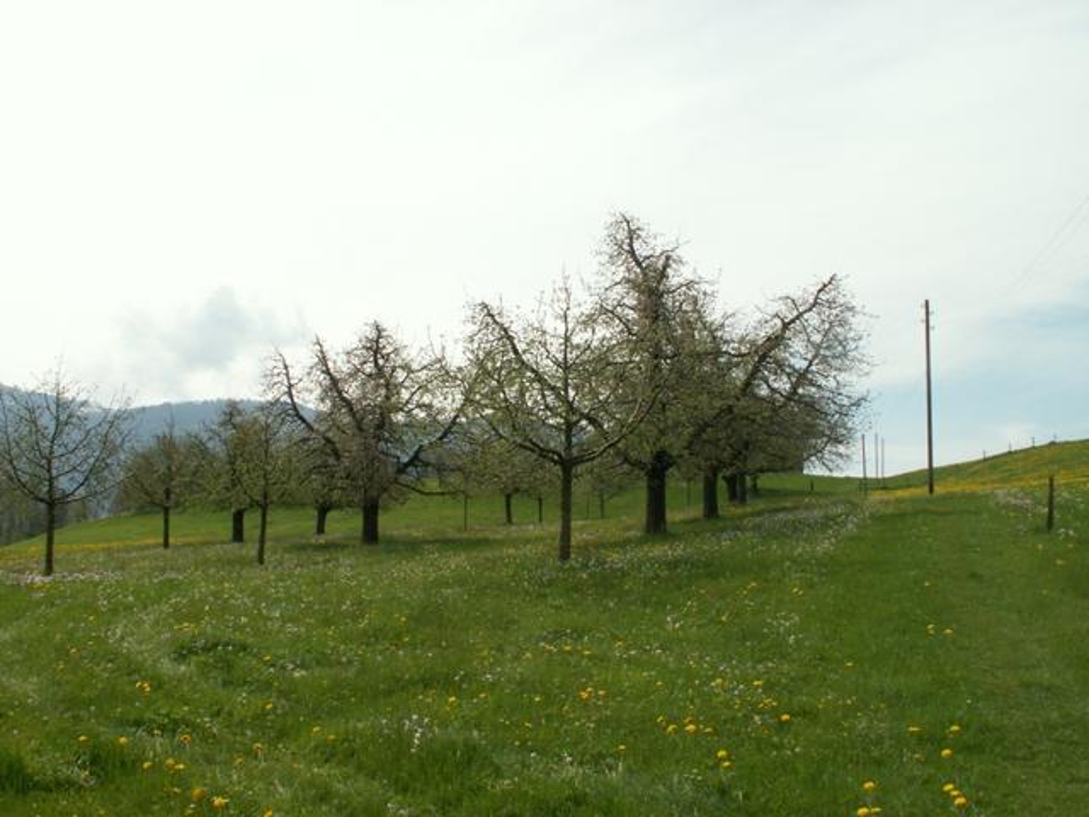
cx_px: 544
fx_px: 1101
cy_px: 408
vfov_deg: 40.7
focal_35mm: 35
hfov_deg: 52.6
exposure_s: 1/160
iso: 50
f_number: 8
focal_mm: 5.86
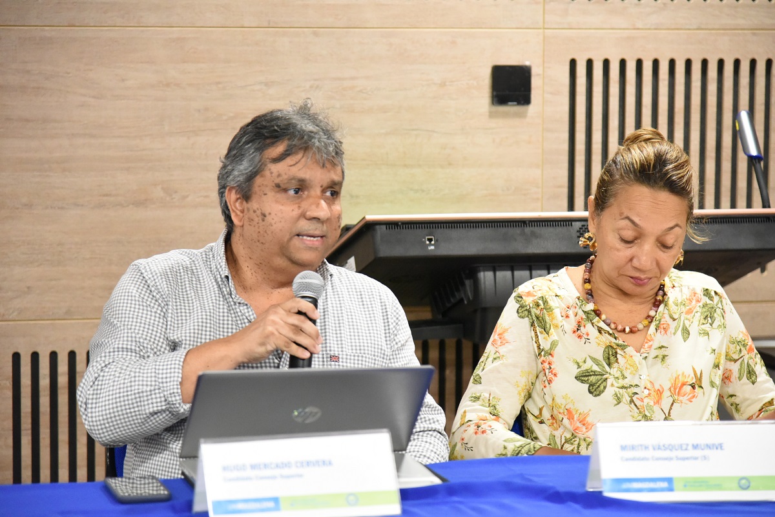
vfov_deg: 11.4
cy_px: 258
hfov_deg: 17.1
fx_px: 2583
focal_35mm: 120
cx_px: 388
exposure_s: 1/100
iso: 6400
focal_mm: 120
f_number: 4
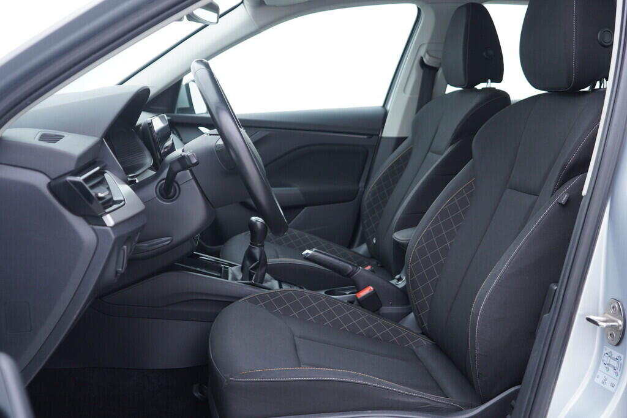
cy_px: 209
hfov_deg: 53.1
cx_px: 314
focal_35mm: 36
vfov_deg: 36.9
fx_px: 627
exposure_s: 1/40
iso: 160
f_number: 2.8
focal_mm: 24
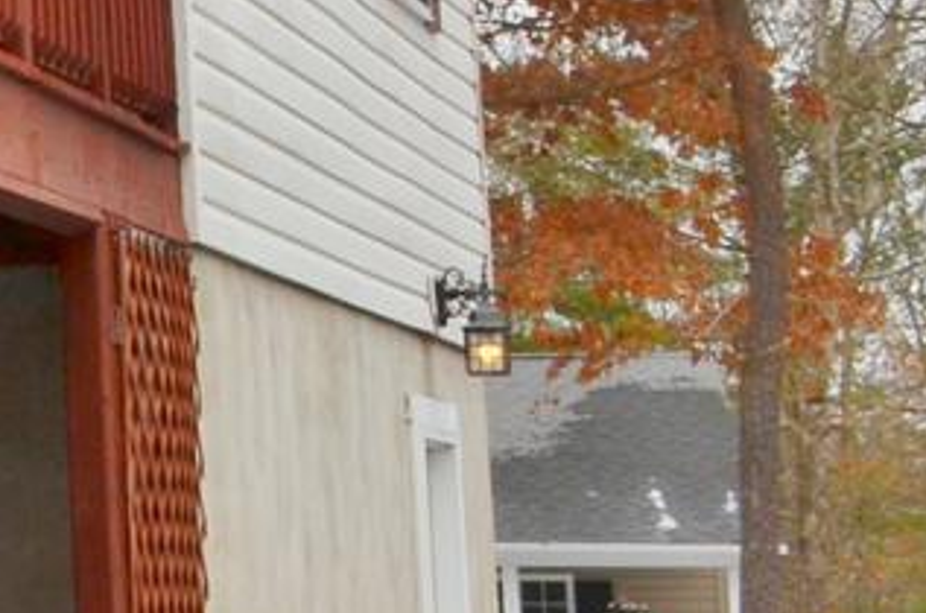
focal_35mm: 194
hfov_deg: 8.5
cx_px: -2059
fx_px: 4980
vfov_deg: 7.0
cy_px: -175
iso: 200
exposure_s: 1/250
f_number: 10
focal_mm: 20
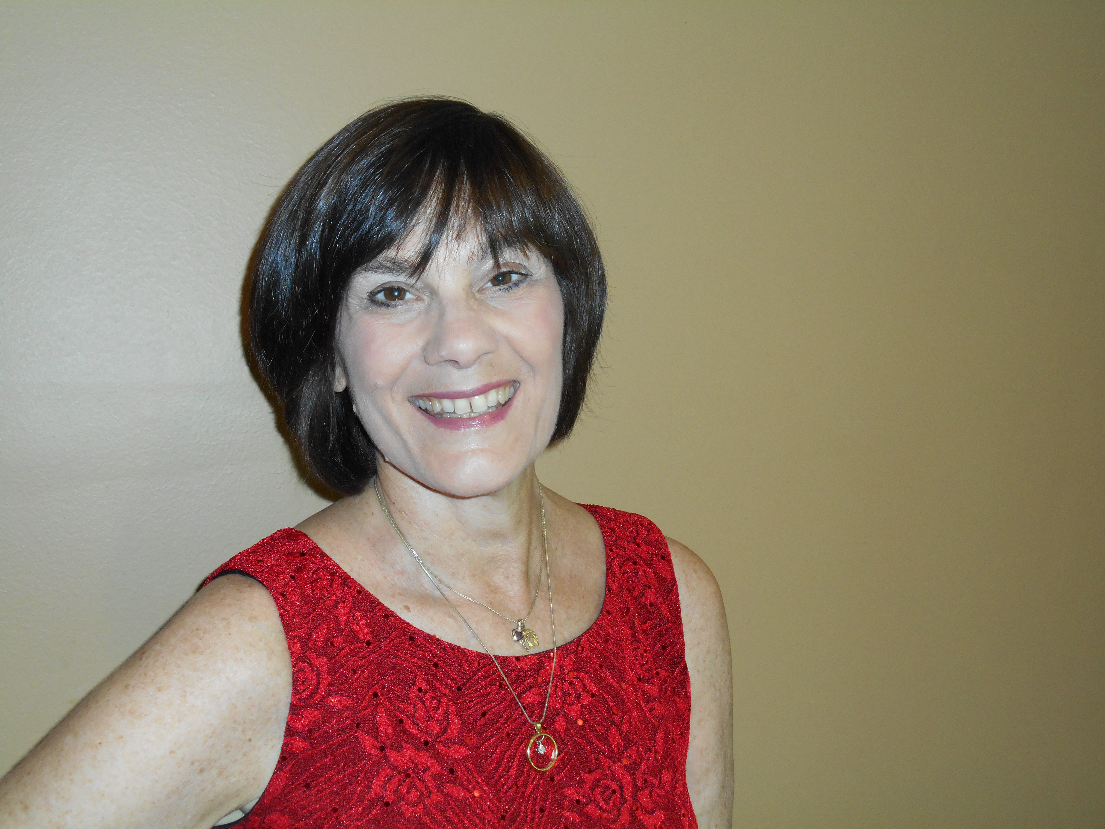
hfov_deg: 45.8
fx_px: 1309
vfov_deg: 35.1
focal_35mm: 41
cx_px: 552
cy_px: 414
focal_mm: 7.2
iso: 200
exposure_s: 1/30
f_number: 3.9
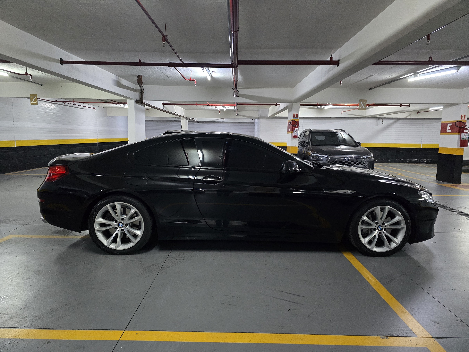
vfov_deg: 58.9
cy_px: 176
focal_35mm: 23
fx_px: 312
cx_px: 234
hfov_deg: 73.9
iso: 2000
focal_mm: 6.3
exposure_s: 1/60
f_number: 1.7
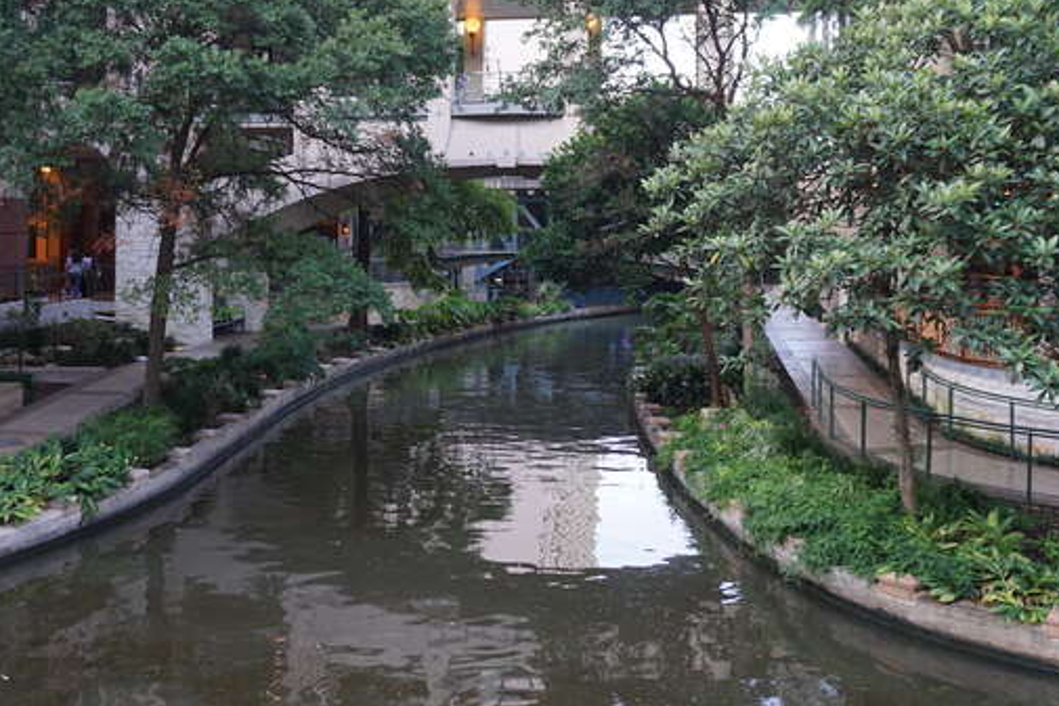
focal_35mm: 38
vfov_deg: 34.7
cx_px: 484
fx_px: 1118
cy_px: 227
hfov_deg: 50.6
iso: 125
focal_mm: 16
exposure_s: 1/60
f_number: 4
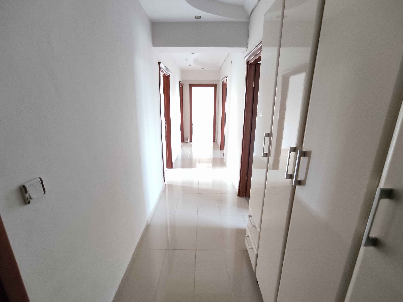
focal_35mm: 15
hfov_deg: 98.2
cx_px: 202
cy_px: 151
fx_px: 175
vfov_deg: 81.7
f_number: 2.2
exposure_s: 1/24
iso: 371
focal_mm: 1.6
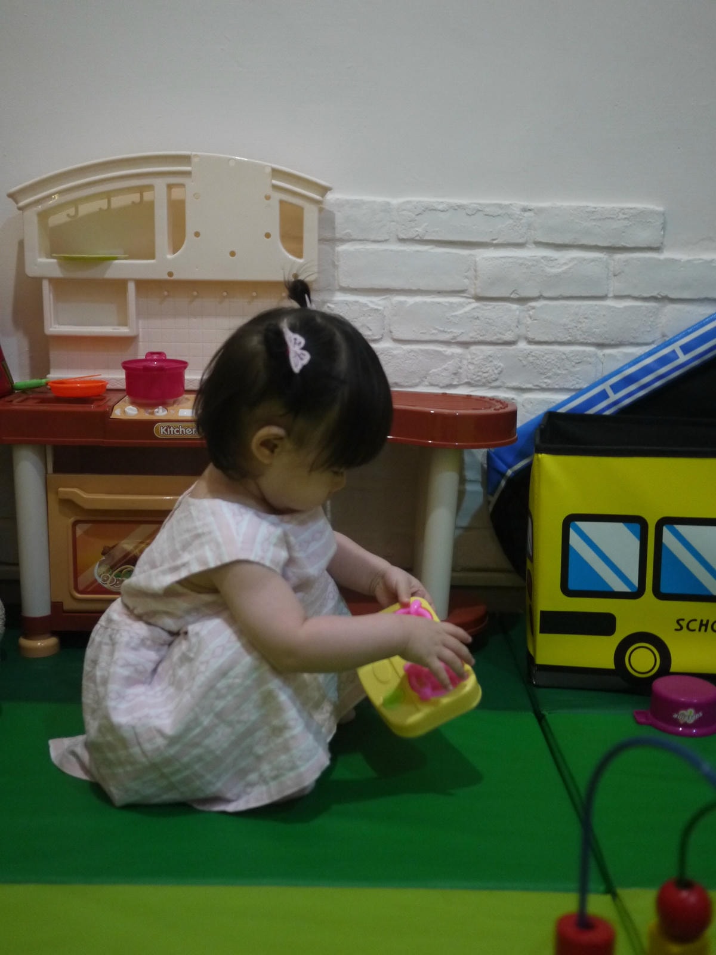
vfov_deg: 46.8
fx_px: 1103
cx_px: 358
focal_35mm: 40
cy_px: 478
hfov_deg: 36.0
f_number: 1.7
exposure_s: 1/60
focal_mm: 20
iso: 800
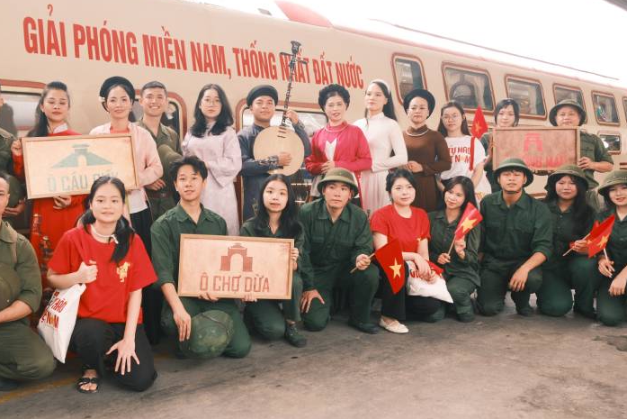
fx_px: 575
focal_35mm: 33
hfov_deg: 56.7
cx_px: 244
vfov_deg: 39.9
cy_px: 189
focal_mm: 15.2
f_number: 5.6
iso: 400
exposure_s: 1/100
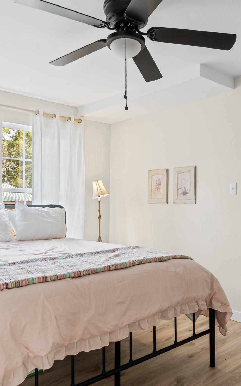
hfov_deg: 40.5
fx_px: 326
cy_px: 204
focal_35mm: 31
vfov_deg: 61.2
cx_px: 136
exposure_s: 1/2.5
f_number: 9
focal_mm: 12
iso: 250
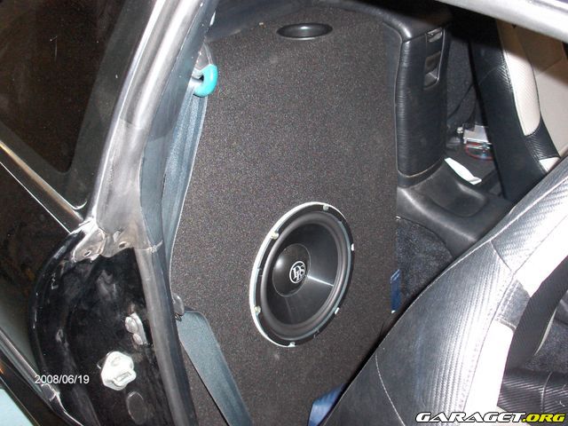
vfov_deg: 49.7
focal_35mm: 28
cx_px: 284
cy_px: 213
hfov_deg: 63.4
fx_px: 459
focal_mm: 5.8
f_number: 2.8
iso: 50
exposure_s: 1/60
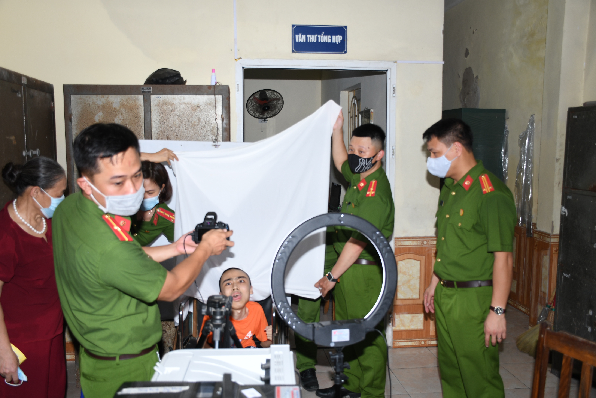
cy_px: 199
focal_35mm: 34
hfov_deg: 55.1
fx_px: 571
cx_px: 298
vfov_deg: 38.4
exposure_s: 1/200
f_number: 4.5
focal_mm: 23
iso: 200
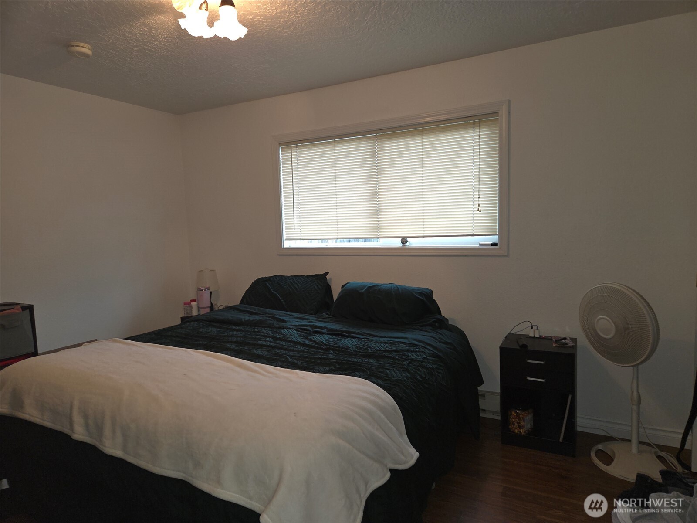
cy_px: 262
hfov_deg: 73.9
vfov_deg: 58.9
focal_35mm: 23
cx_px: 348
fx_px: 463
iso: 400
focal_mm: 5.4
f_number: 1.8
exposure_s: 1/60
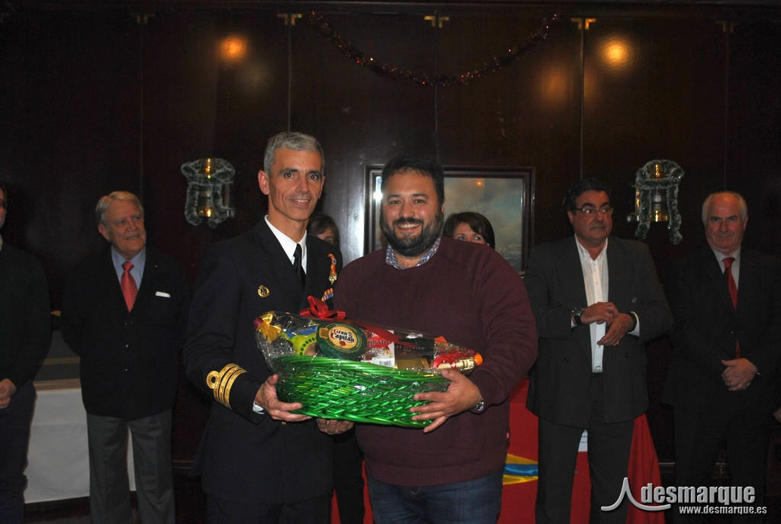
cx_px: 390
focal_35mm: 44
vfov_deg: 31.0
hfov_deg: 44.9
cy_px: 262
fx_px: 945
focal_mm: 29
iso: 200
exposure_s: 1/60
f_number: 4.5
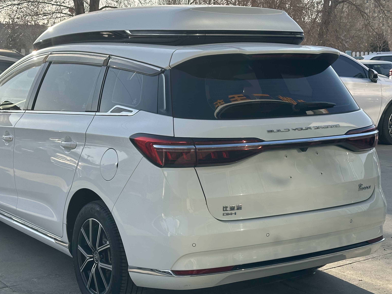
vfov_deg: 23.3
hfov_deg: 30.7
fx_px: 713
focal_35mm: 63
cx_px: 173
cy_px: 157
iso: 64
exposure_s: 1/2410
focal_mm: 6.86
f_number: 1.78
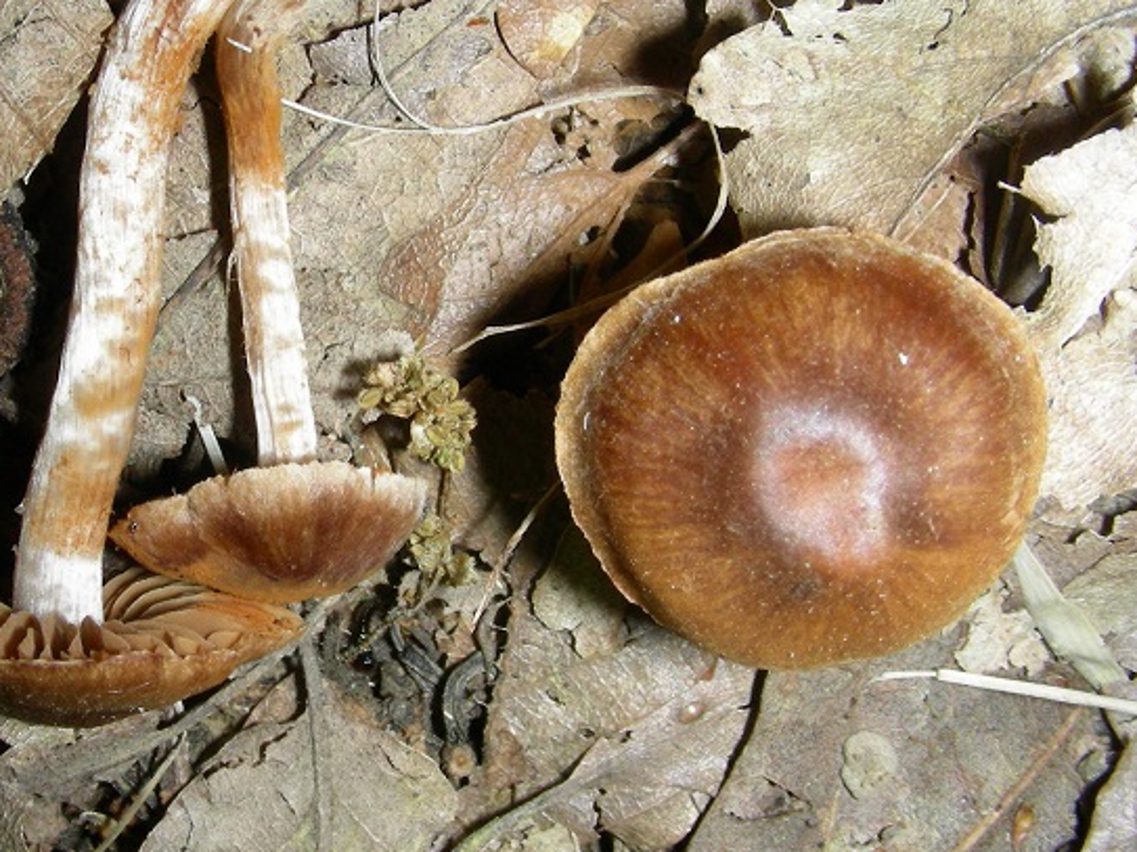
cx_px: 343
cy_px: 364
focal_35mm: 56
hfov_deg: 33.9
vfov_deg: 26.1
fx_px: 1839
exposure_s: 1/60.1
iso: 50
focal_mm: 6.3
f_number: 6.8
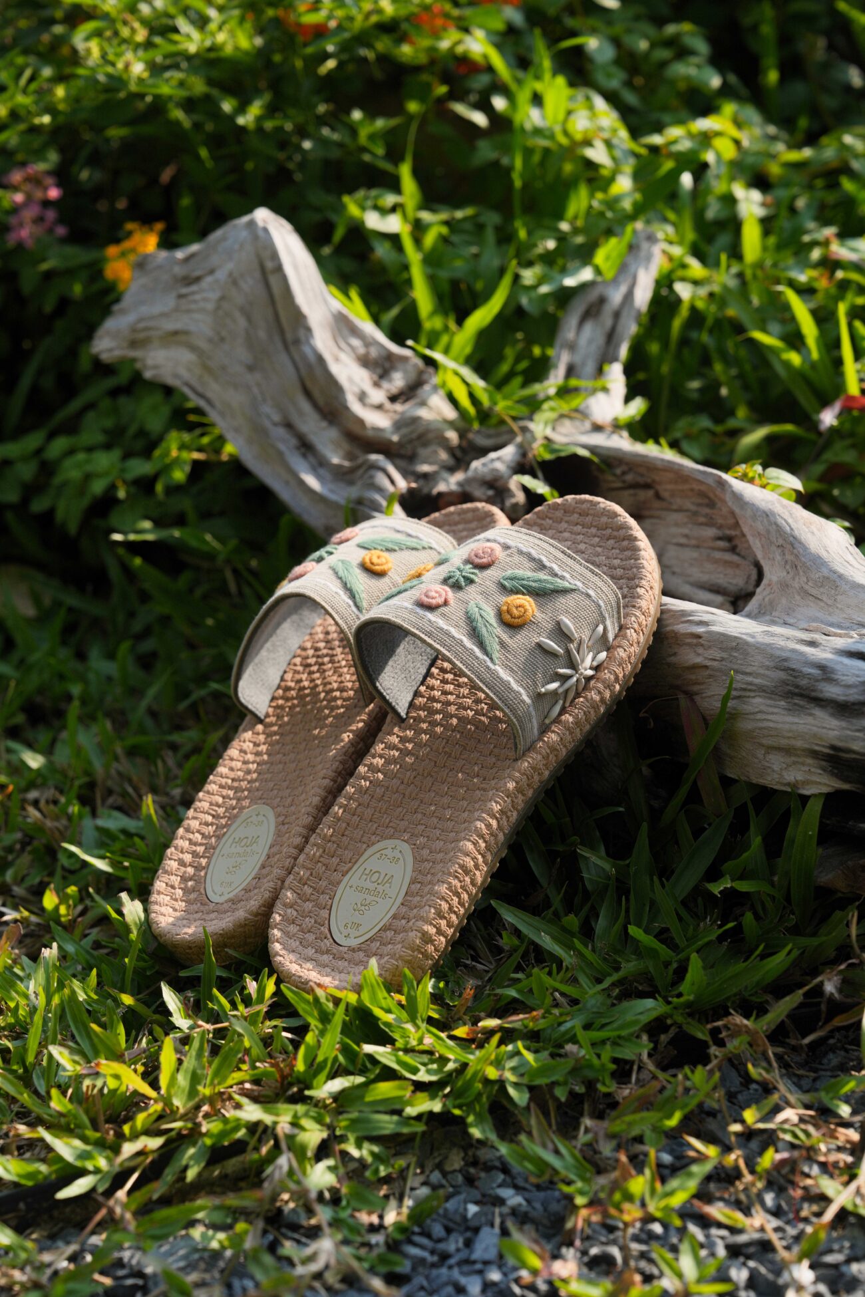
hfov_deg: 19.5
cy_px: 648
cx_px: 432
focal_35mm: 70
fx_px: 2523
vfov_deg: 28.8
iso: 200
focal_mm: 70
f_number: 6.3
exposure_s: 1/1000
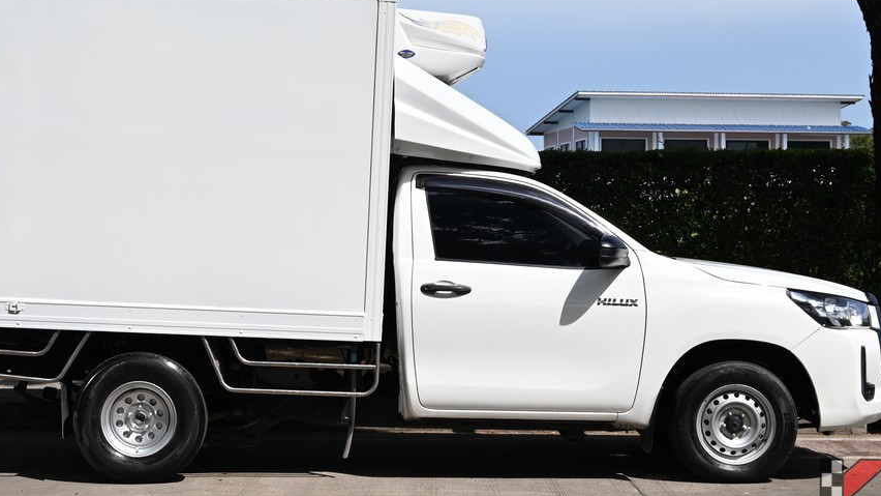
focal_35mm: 73
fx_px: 1705
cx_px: 360
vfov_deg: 16.5
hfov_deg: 28.9
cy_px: 190
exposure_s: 1/1600
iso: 400
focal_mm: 36
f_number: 8
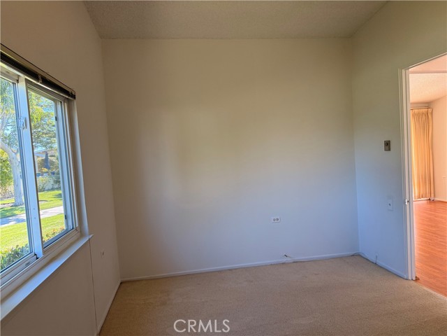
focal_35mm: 24
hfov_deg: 71.6
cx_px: 224
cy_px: 168
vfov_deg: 56.8
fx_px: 310
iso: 160
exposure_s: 1/160
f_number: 1.78
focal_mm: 6.76
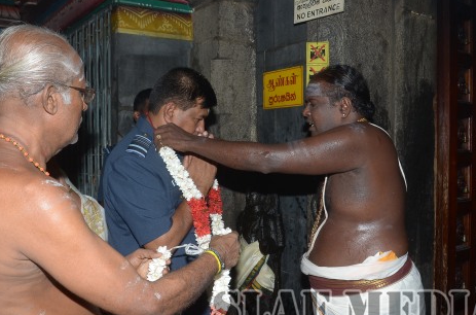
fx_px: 462
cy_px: 166
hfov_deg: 54.6
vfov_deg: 37.6
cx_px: 240
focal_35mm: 35
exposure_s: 1/160
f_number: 7.1
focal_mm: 18
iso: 320
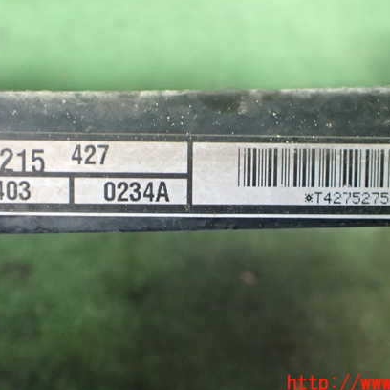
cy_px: 181
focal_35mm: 39
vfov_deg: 42.8
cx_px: 216
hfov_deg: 42.8
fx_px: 497
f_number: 2.3
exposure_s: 1/50
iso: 800
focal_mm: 5.4
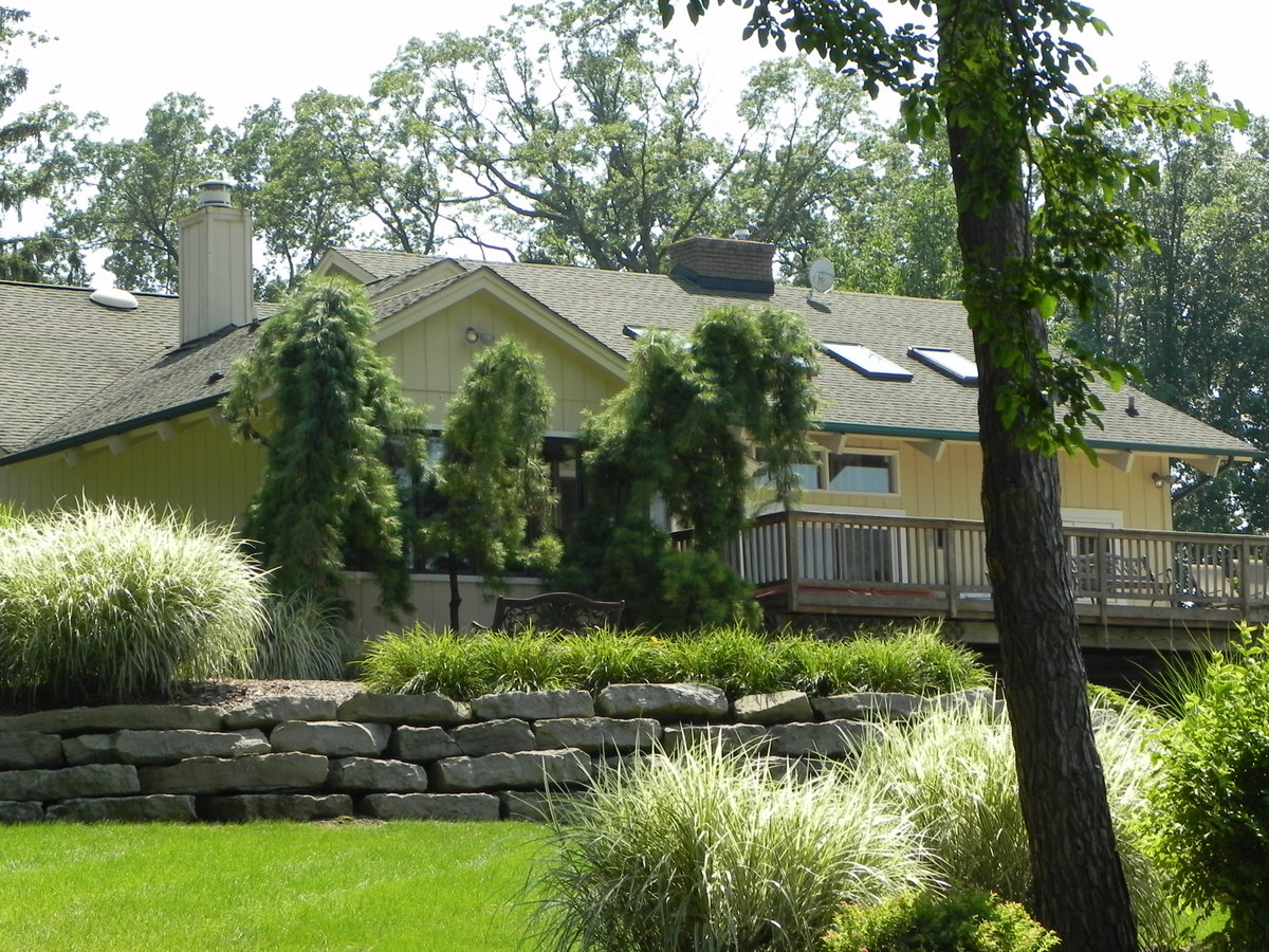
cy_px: 476
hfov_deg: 18.7
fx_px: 3849
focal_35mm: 105
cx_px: 634
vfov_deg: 14.1
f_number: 6.3
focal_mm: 18.8
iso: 160
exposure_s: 1/270
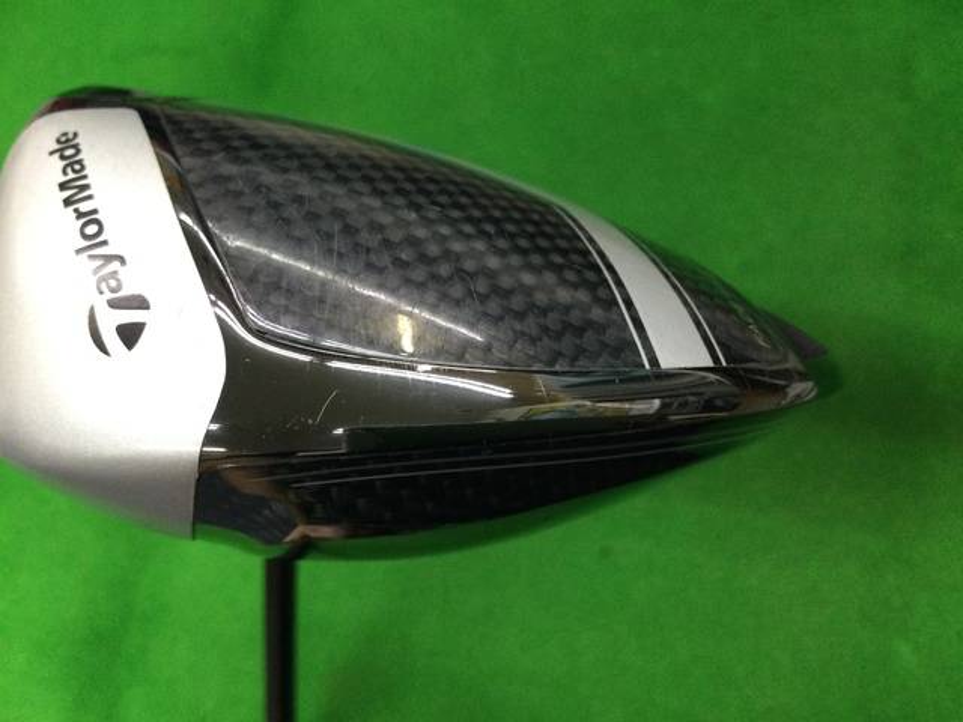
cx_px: 482
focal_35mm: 31
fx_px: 862
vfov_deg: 45.4
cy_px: 361
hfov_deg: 58.4
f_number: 2.4
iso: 100
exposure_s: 1/30
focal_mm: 3.3
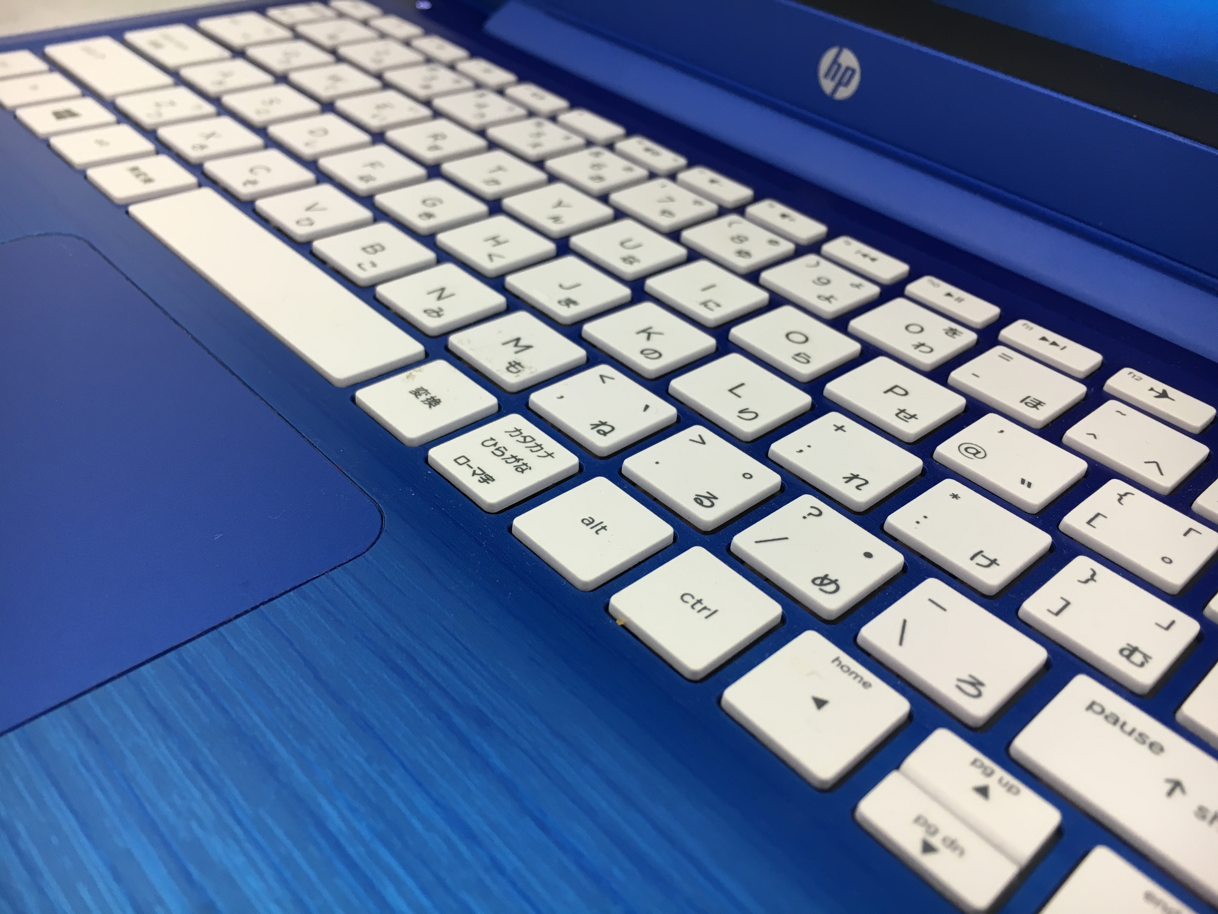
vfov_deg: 48.2
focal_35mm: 29
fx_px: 1020
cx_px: 609
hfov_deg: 61.7
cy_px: 457
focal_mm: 4.15
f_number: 2.2
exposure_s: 1/30
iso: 50
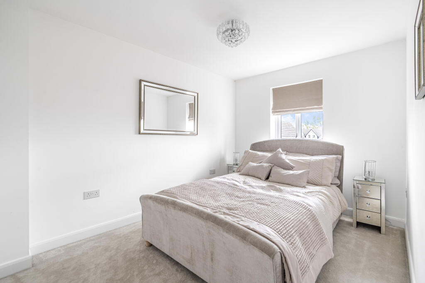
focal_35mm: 16
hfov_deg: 96.7
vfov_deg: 73.8
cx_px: 212
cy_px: 142
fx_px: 189
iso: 100
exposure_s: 1/2.5
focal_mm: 16
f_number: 8
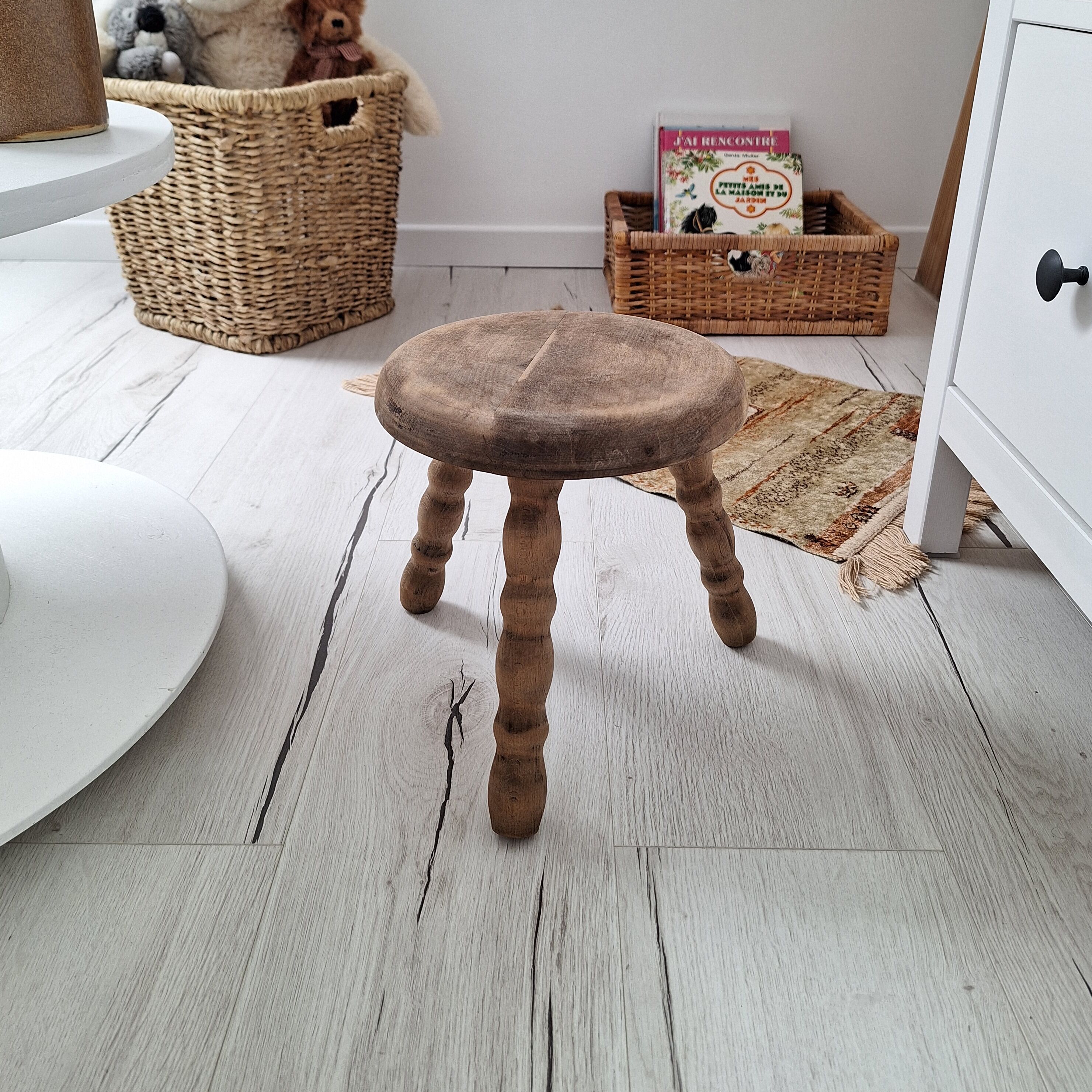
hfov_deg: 57.3
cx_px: 546
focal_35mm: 28
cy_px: 419
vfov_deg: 56.7
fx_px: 999
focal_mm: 5.54
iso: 64
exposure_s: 1/100
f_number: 1.8
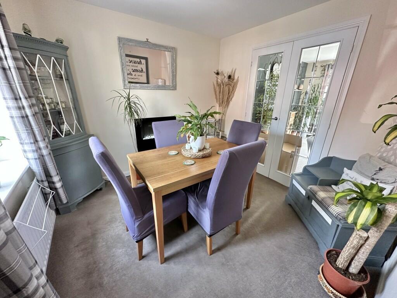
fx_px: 161
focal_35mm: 14
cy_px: 149
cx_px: 198
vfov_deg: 85.7
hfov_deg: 102.1
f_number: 2.2
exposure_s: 1/93
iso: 320
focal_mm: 2.22
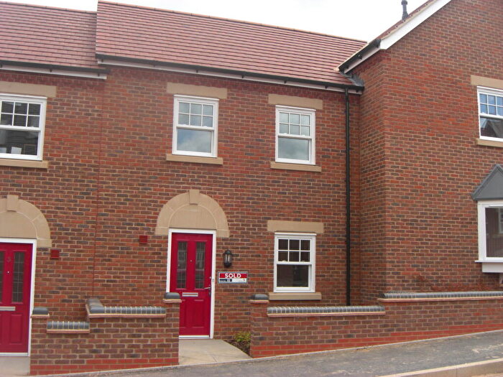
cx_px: 252
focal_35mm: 38
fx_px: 552
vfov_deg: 37.7
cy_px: 188
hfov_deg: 49.0
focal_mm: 7.9
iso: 80
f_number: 4
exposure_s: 1/320
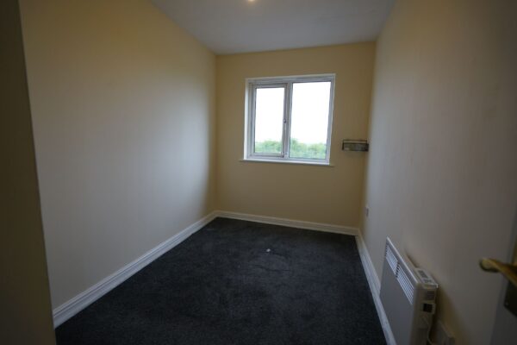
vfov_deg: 73.7
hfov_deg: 96.7
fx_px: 230
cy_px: 172
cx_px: 258
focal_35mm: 16
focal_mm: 16
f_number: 4
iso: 125
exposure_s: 1/60
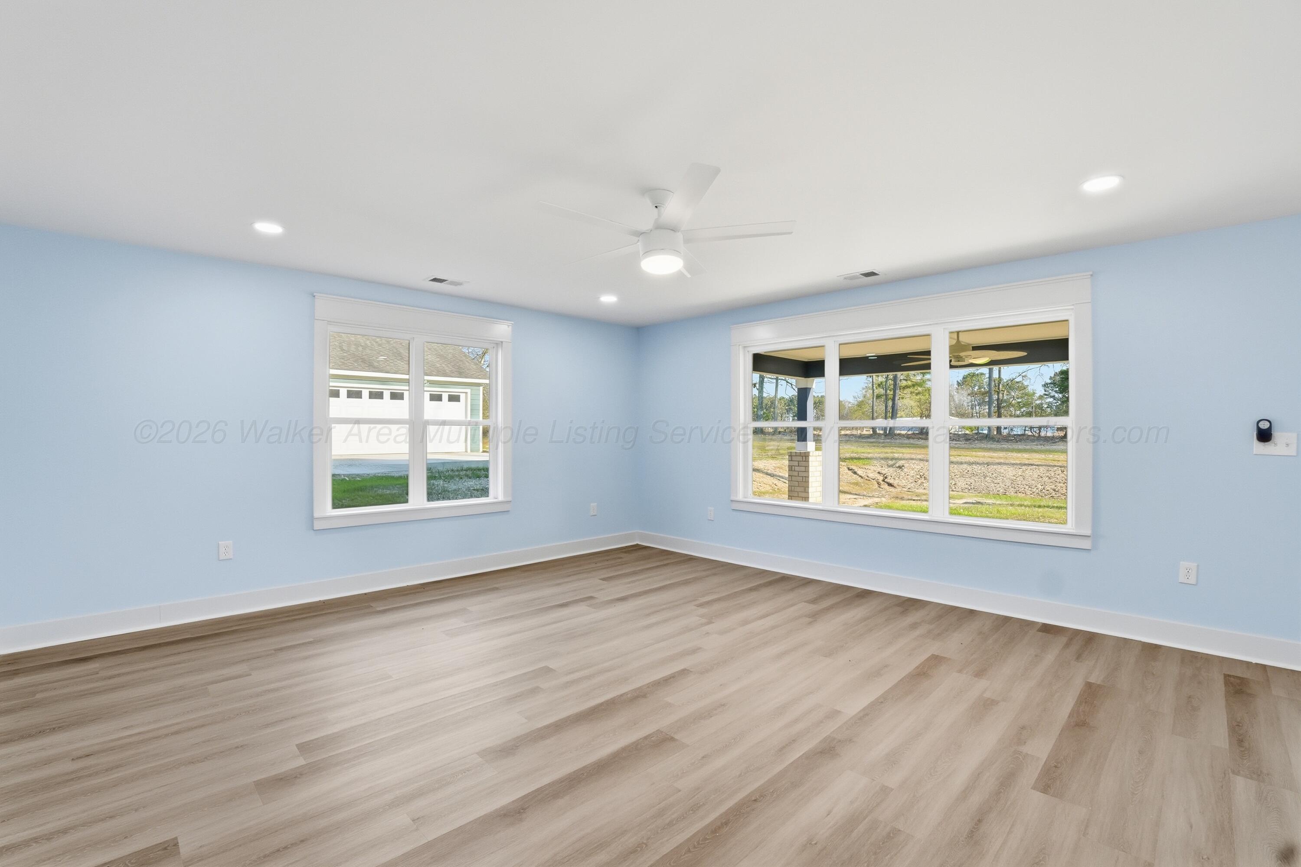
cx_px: 650
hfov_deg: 100.4
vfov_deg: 77.3
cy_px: 434
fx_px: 542
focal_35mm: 15
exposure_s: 1/1250
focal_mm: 10
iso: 500
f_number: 7.1
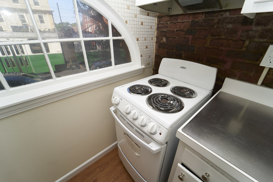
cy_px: 91
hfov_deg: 104.2
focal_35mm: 14
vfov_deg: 81.2
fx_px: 106
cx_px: 136
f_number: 11
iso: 400
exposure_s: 1/200
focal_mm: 14
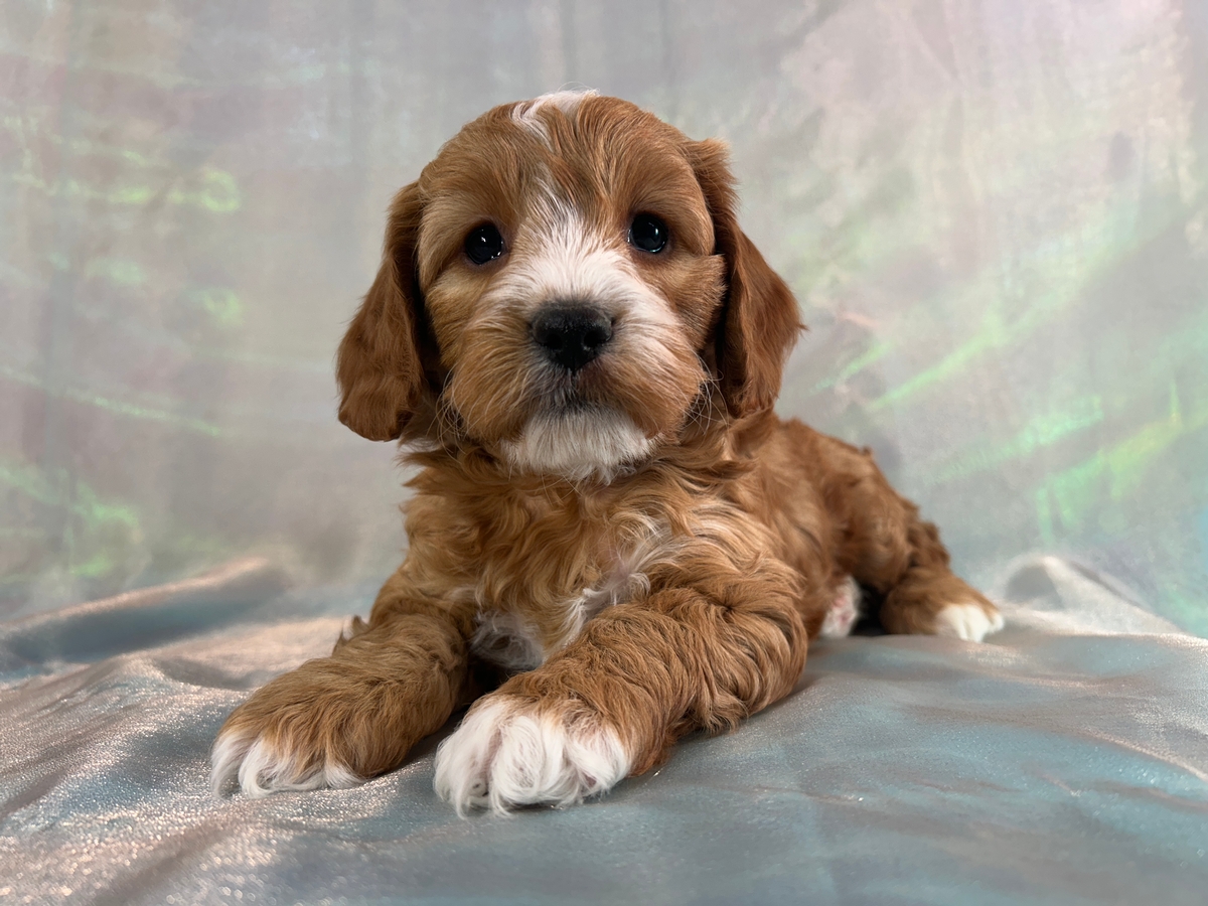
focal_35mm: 26
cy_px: 453
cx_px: 604
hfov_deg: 67.3
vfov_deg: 53.1
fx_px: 907
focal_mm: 5.7
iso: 40
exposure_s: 1/120
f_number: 1.5
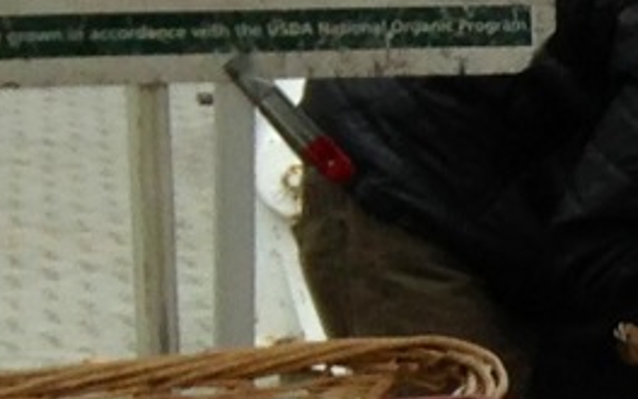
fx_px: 4712
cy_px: 600
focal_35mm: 271
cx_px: 2052
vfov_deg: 4.8
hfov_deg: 6.8
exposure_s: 1/596
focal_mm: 4.13
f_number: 2.4
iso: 50
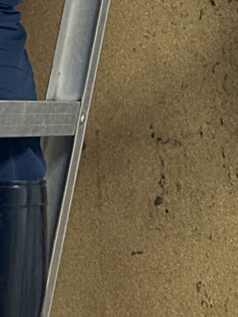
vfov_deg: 9.4
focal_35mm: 173
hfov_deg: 8.6
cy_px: -590
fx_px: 1585
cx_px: 33
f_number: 1.5
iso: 200
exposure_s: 1/50
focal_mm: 5.7
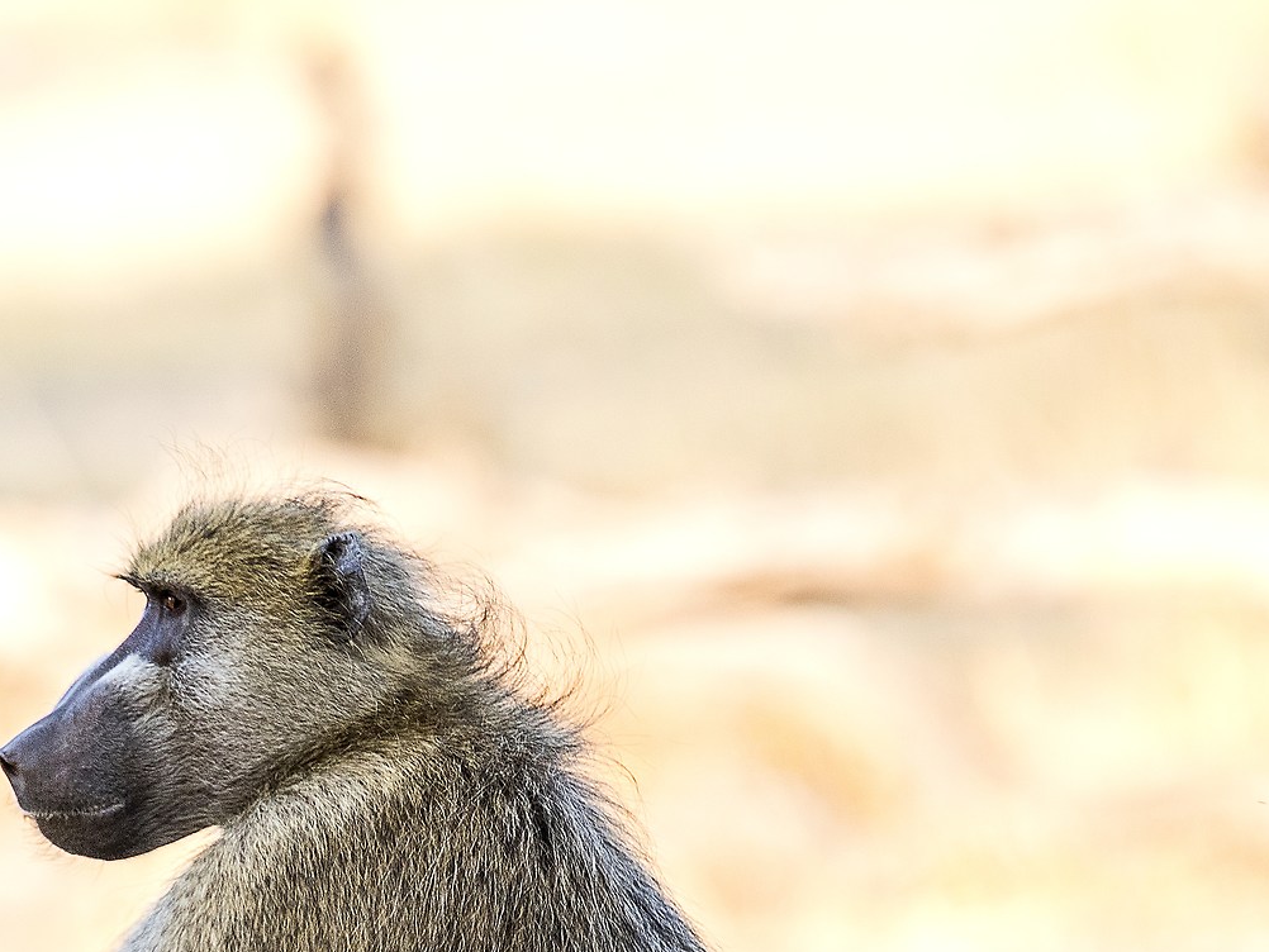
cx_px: 118
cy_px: 927
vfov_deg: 1.5
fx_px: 35458
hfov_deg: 2.0
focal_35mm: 967
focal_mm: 420
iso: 640
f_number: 5.6
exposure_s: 1/640
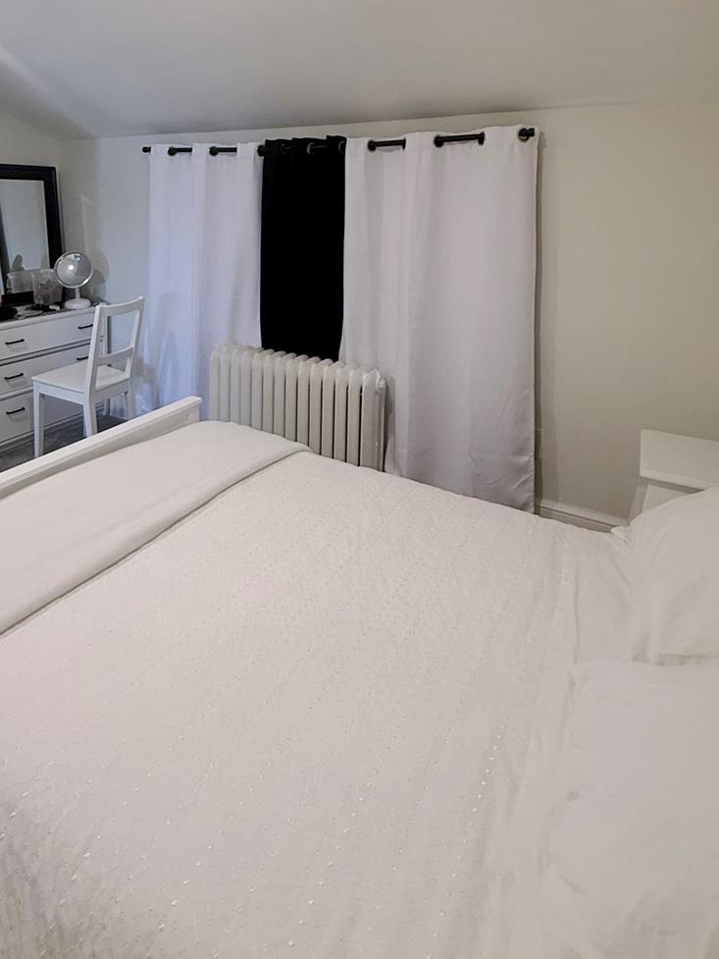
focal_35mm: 22
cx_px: 259
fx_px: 609
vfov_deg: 71.6
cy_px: 250
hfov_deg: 60.1
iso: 160
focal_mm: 2.22
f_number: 2.2
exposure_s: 1/60
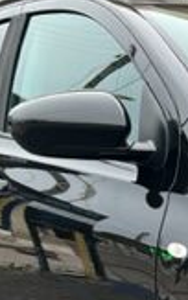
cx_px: 380
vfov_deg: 18.5
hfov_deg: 11.0
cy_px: 329
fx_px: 885
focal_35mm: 108
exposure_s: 1/263
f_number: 1.5
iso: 40
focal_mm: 5.7
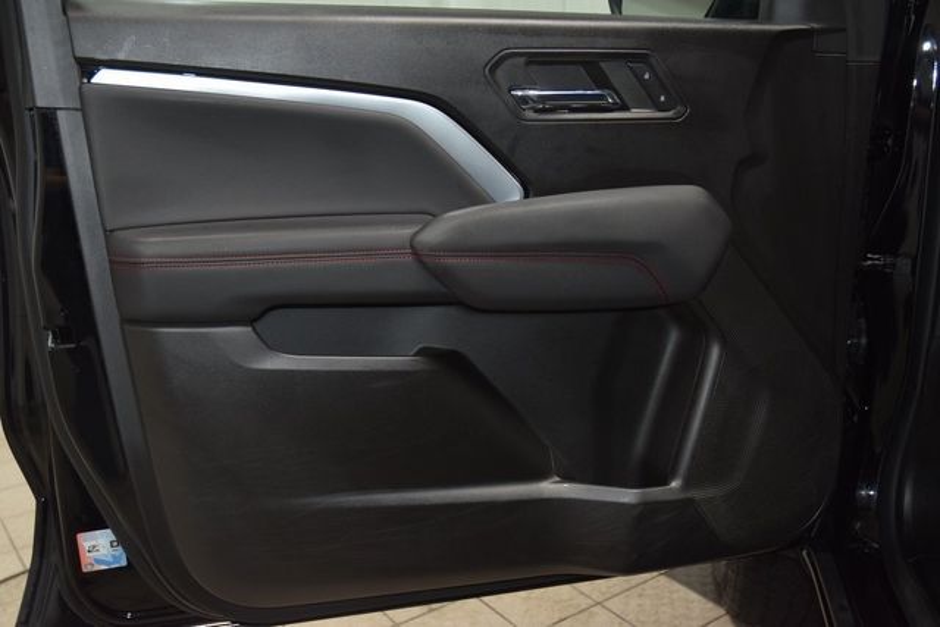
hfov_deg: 51.3
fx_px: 979
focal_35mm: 38
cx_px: 470
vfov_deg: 35.5
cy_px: 314
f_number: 3.8
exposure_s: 1/60
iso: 1100
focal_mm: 25
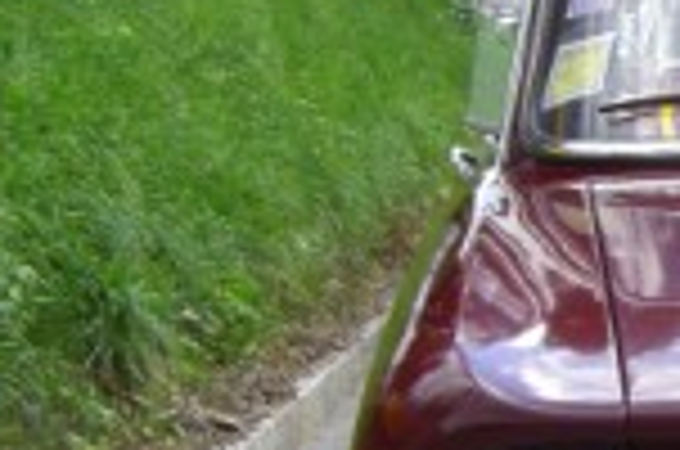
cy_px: 446
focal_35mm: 168
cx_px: 1076
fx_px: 3167
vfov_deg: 8.1
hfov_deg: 11.6
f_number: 2.7
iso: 64
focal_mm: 6.2
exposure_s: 1/320
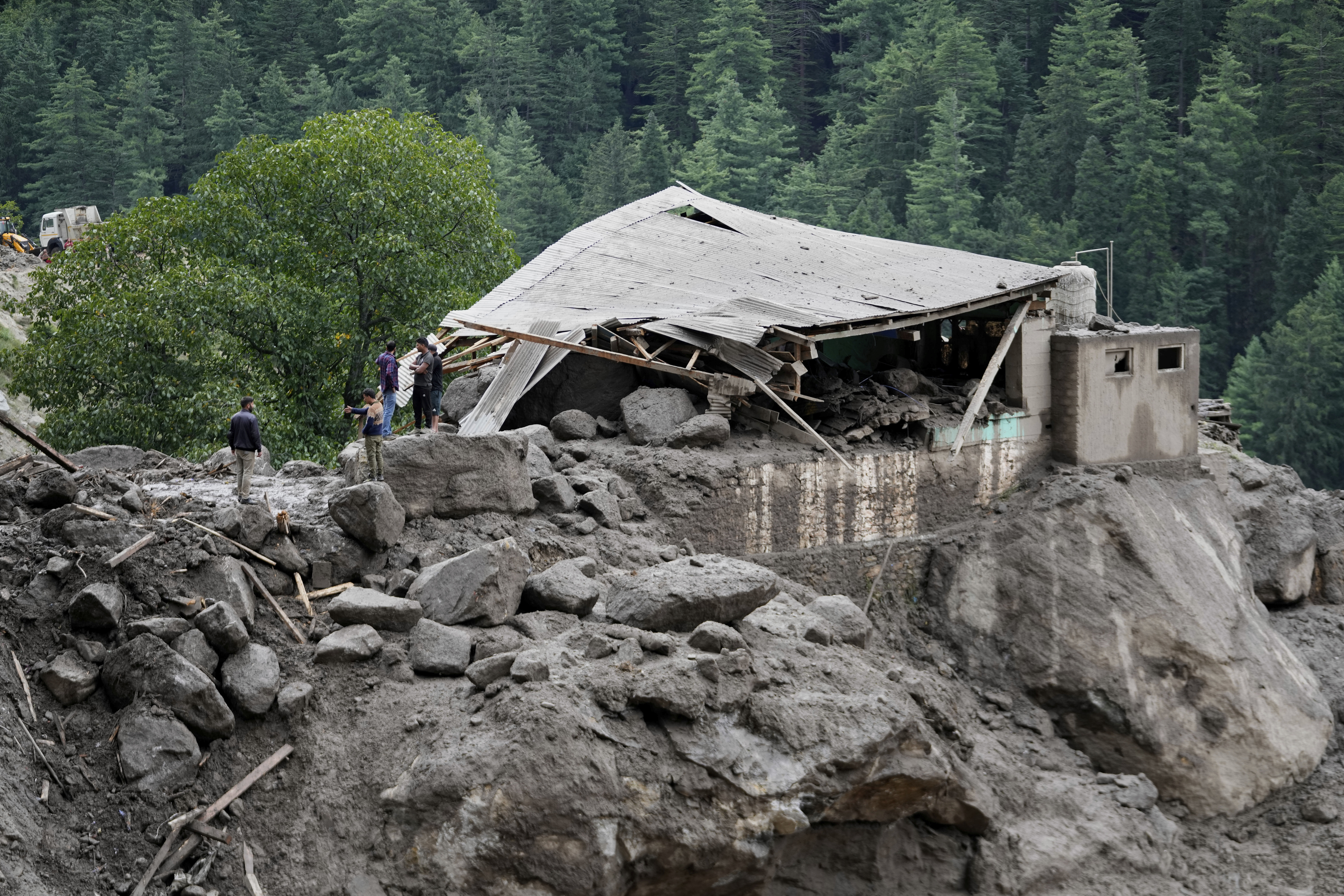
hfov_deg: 19.5
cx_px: 675
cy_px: 446
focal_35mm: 105
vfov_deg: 13.0
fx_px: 3920
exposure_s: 1/1000
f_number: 2.8
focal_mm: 104
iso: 500
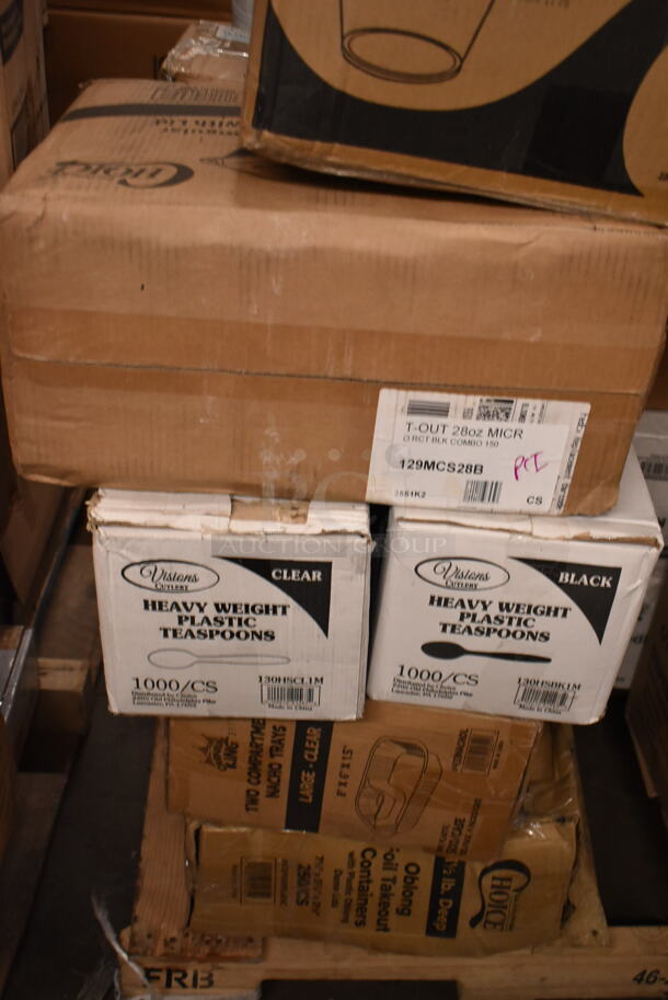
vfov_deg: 51.3
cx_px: 334
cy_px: 500
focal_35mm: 38
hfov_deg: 35.5
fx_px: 1042
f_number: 4
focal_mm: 25
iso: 1600
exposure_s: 1/125
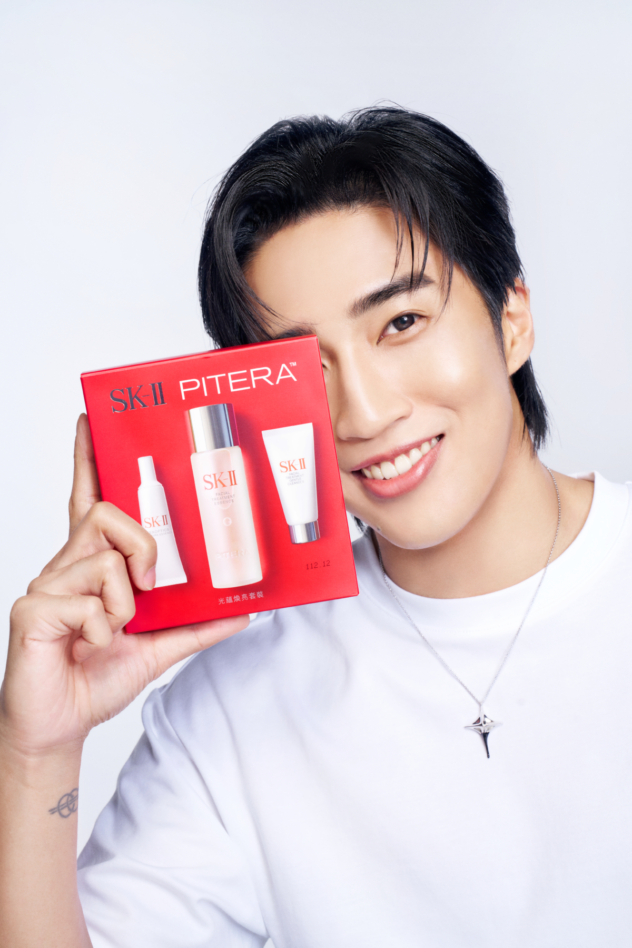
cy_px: 474
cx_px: 316
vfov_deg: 32.9
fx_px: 1606
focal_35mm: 61
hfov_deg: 22.3
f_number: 11
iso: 200
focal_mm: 61
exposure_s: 1/200
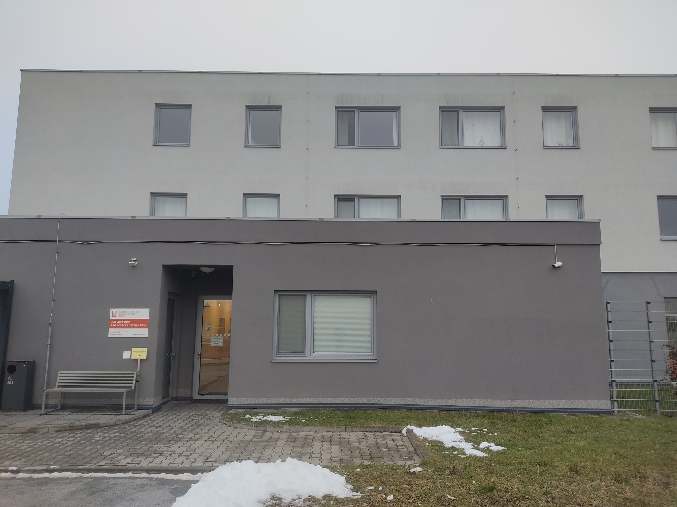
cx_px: 338
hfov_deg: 67.3
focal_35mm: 26
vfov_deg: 53.1
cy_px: 254
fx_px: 508
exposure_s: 1/100
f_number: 1.79
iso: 145
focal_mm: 4.74
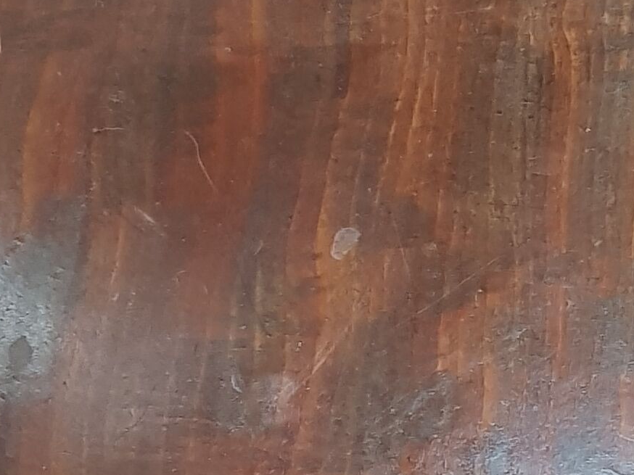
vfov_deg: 11.2
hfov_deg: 16.0
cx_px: 660
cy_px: 933
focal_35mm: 120
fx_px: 2197
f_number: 1.7
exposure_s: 1/33
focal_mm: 4.2
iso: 200
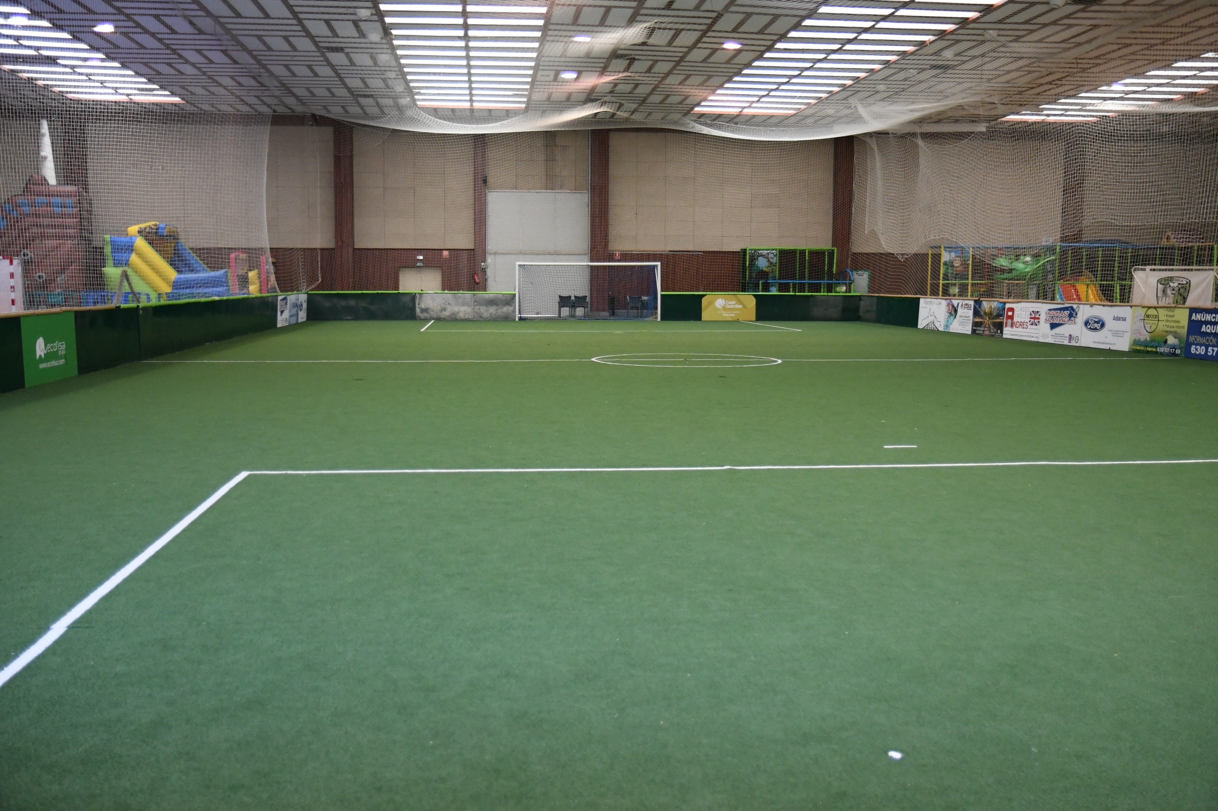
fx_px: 1116
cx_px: 609
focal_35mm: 33
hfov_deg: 57.2
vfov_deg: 39.9
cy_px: 406
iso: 2000
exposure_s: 1/500
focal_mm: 22
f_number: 2.8
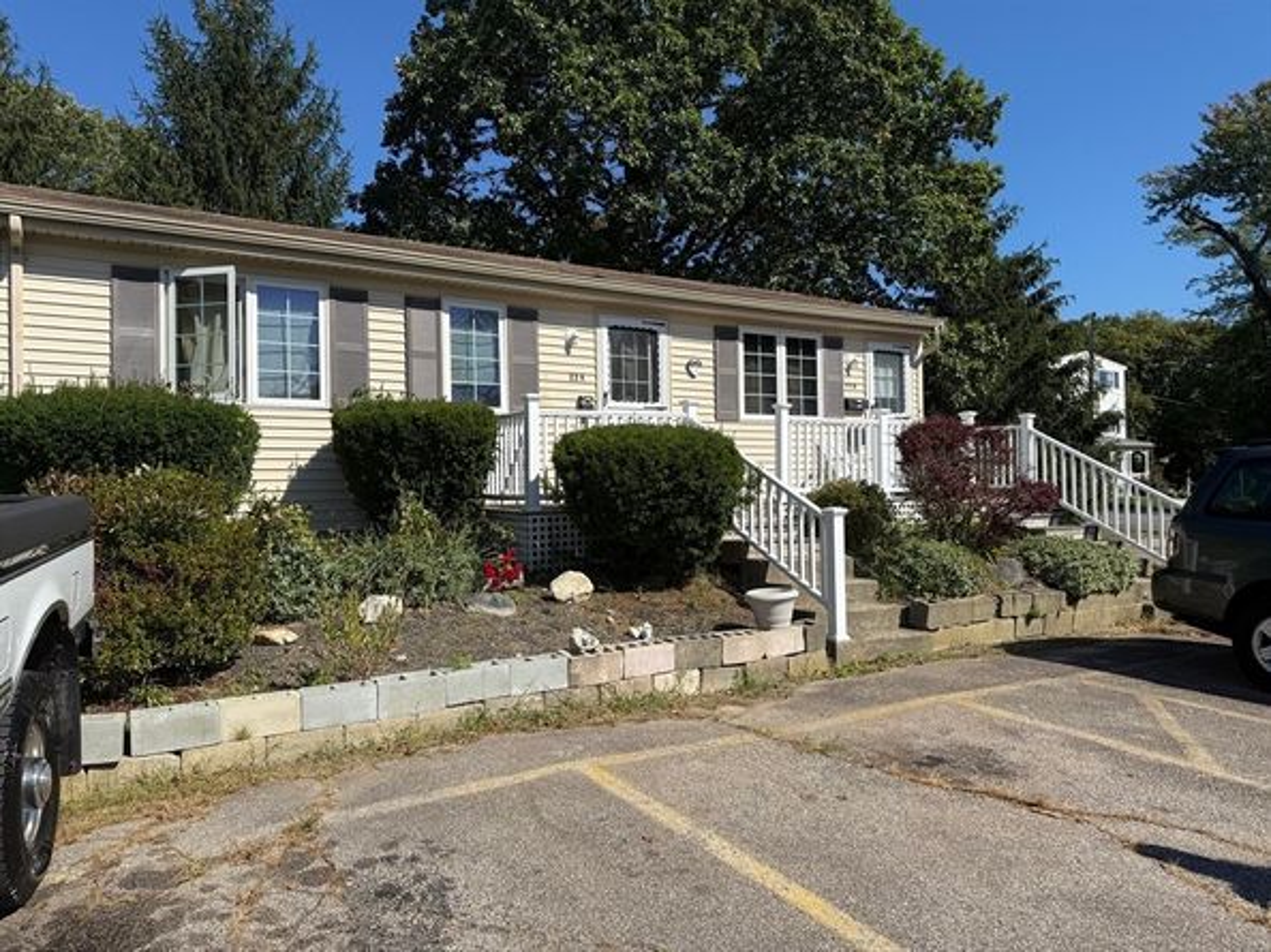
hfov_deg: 71.6
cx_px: 636
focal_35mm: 24
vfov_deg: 56.8
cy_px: 476
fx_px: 881
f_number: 1.78
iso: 80
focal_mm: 6.76
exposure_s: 1/5714
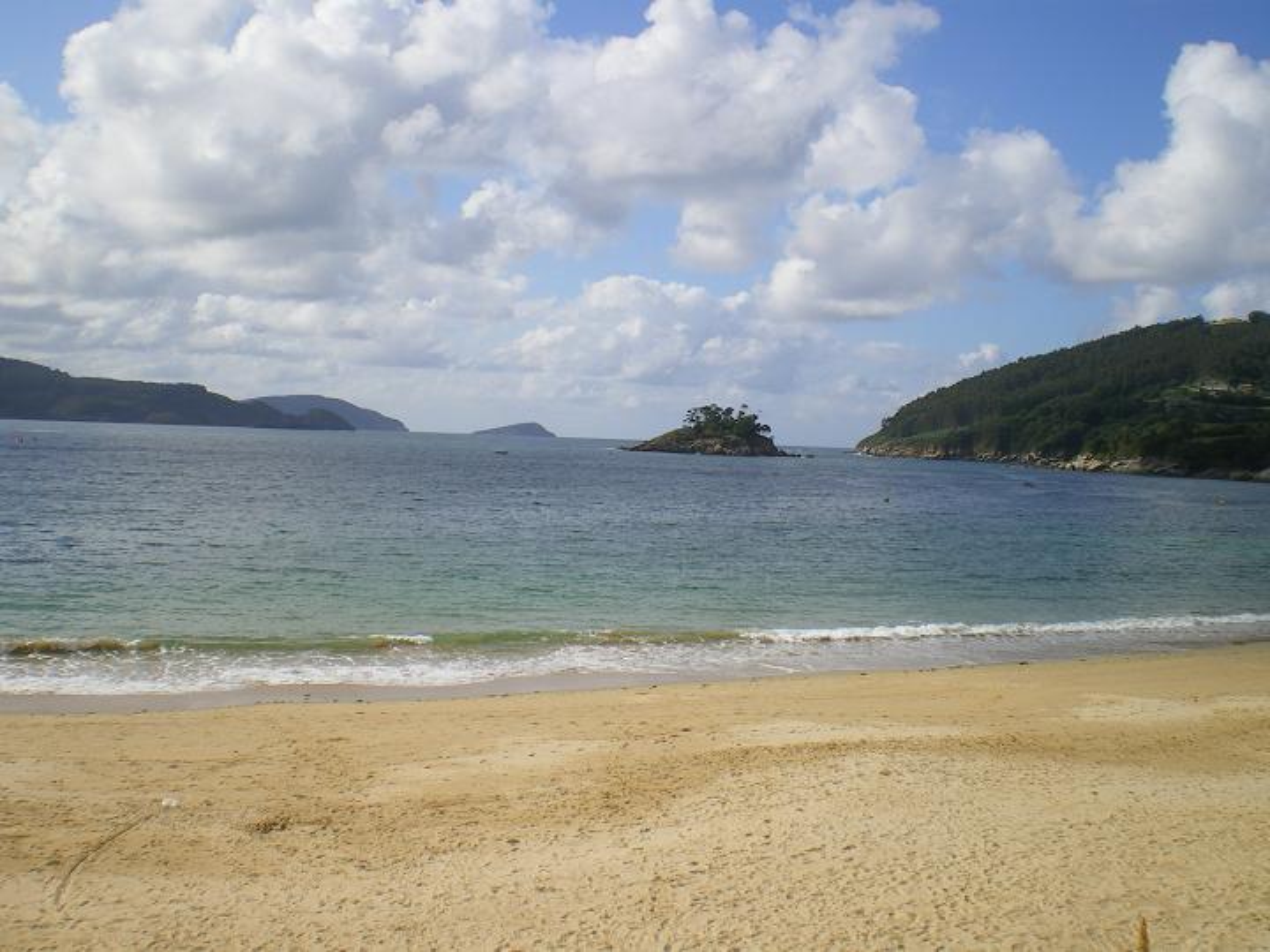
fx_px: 1394
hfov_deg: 49.0
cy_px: 476
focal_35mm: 38
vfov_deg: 37.7
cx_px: 635
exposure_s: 1/640
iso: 64
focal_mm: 6.3
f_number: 4.6
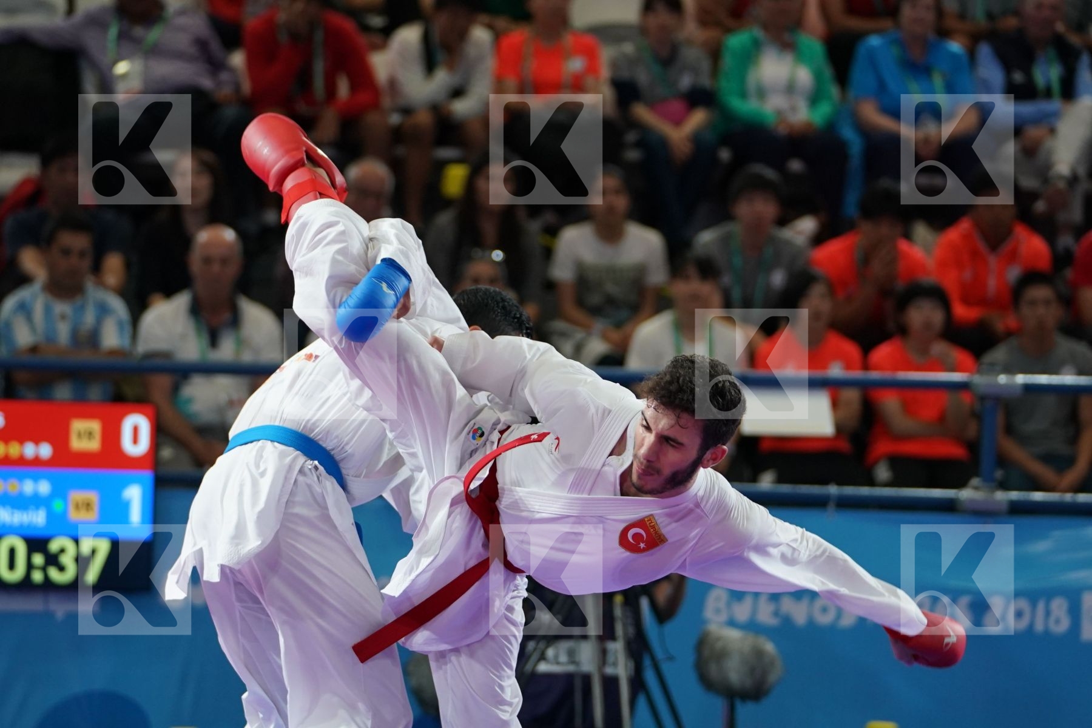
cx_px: 546
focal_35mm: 205
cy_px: 364
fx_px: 6218
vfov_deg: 6.7
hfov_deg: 10.0
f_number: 2.8
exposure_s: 1/1000
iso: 1250
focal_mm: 137
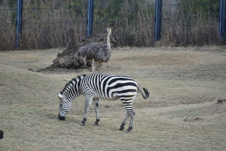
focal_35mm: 300
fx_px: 1884
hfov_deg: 6.9
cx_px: 113
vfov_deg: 4.6
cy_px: 76
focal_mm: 300
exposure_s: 1/640
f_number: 5.6
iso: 400
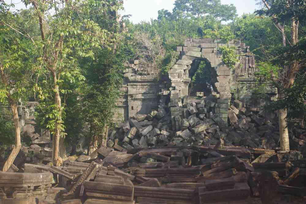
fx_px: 701
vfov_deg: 16.6
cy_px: 102
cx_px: 153
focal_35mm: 82
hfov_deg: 24.6
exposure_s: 1/100
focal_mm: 55
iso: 400
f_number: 9
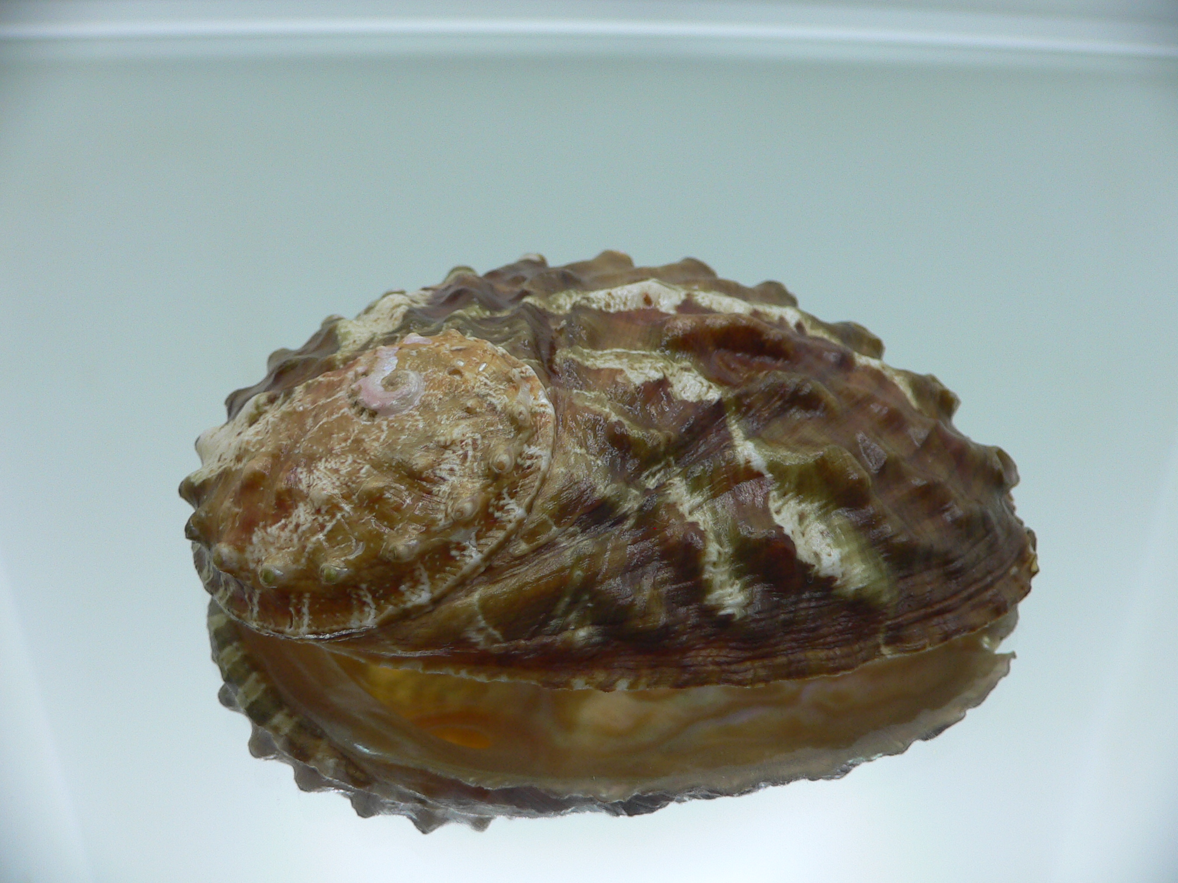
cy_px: 442
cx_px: 589
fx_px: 1191
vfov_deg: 40.7
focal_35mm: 35
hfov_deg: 52.6
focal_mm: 4.6
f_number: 2.8
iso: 80
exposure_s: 1/60
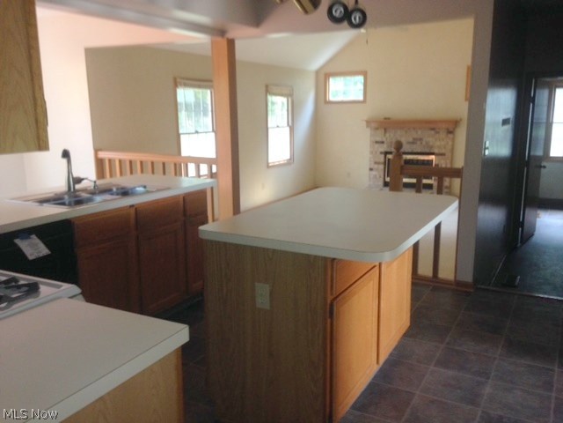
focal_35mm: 33
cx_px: 282
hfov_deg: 55.4
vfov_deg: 42.9
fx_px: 537
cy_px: 212
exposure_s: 1/20
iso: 100
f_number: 2.4
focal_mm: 4.12
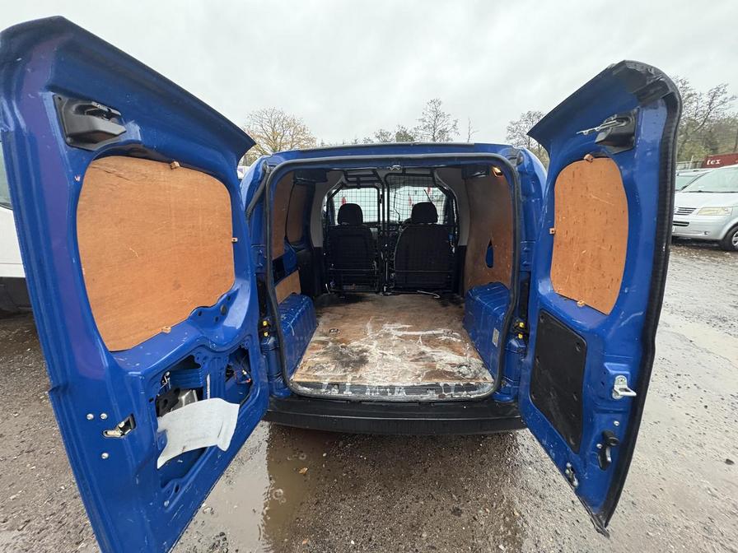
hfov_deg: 102.1
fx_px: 298
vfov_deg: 85.7
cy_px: 276
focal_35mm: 14
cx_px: 369
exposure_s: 1/60
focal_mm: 2.22
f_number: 2.2
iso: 500
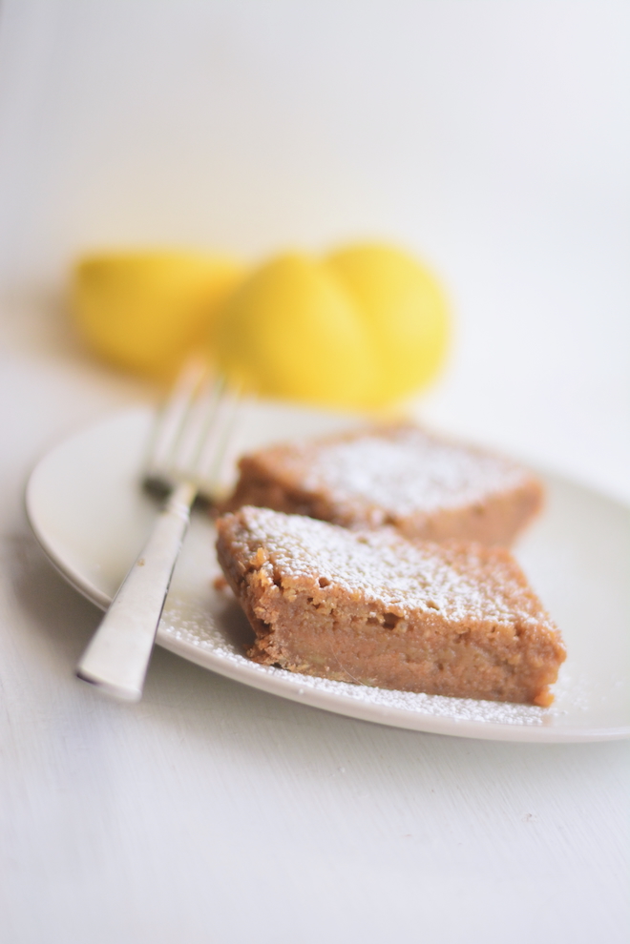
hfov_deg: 18.2
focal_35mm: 75
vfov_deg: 27.0
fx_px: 1969
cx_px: 315
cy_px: 472
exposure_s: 1/1250
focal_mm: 50
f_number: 1.8
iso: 800
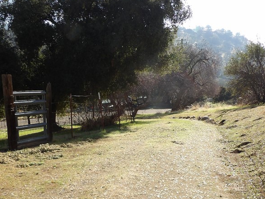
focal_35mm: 42
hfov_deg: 44.8
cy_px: 161
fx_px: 322
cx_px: 130
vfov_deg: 33.3
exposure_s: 1/845
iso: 100
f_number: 3.2
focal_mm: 4.3
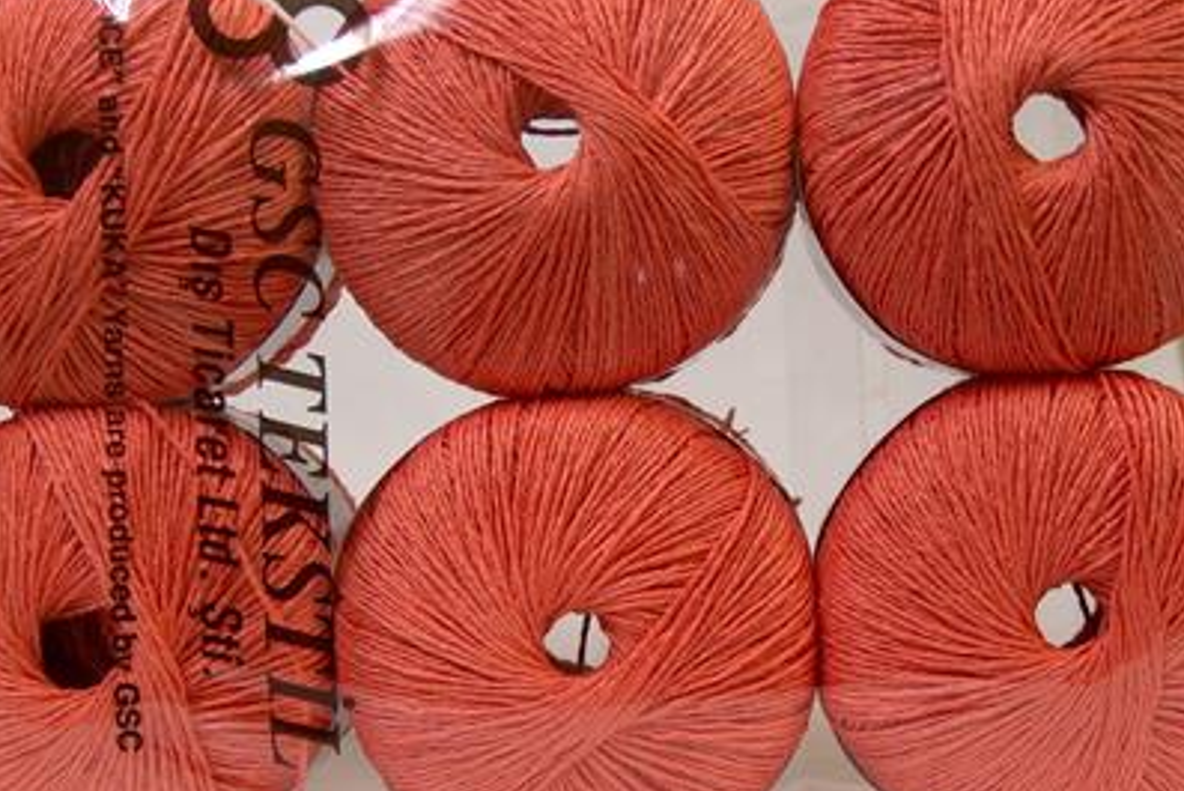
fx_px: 2106
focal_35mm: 64
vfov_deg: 21.3
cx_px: 593
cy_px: 416
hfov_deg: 31.4
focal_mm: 12.53
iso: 200
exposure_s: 1/15.3
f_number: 2.9
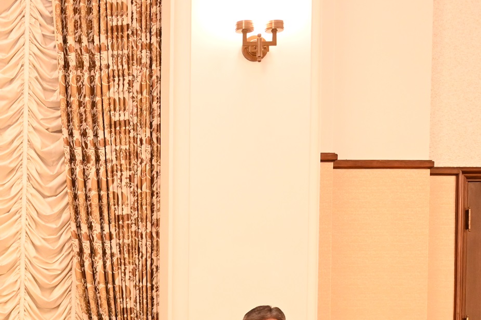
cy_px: 456
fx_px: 1237
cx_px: -85
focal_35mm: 93
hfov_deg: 20.7
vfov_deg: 14.0
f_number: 4
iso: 3600
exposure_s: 1/80
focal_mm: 28.5
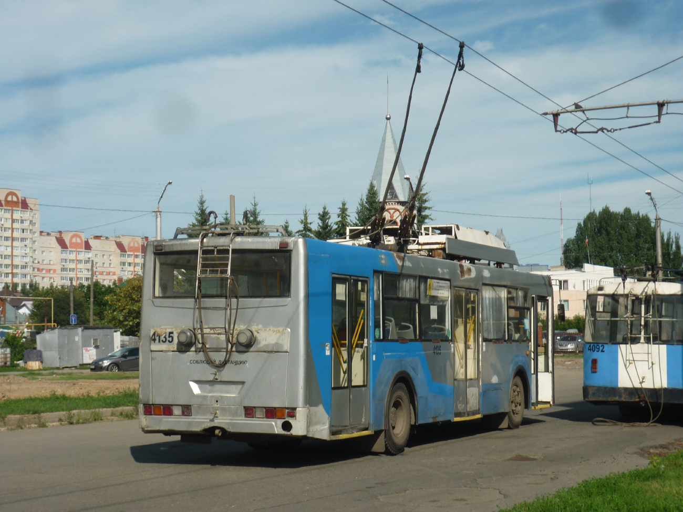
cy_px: 256
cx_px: 342
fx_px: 1361
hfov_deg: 28.2
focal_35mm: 69
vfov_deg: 21.3
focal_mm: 11.4
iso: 80
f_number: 11
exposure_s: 1/200
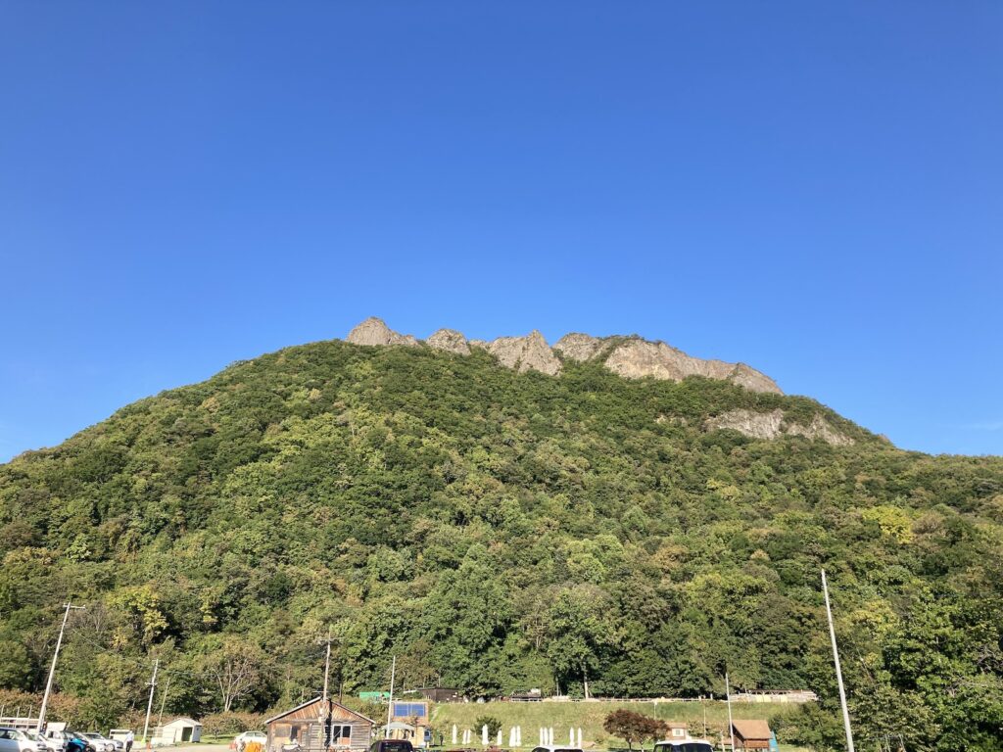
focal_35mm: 28
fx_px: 811
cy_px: 376
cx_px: 502
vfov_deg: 49.7
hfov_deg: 63.4
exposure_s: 1/1066
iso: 20
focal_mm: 3.99
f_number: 1.8
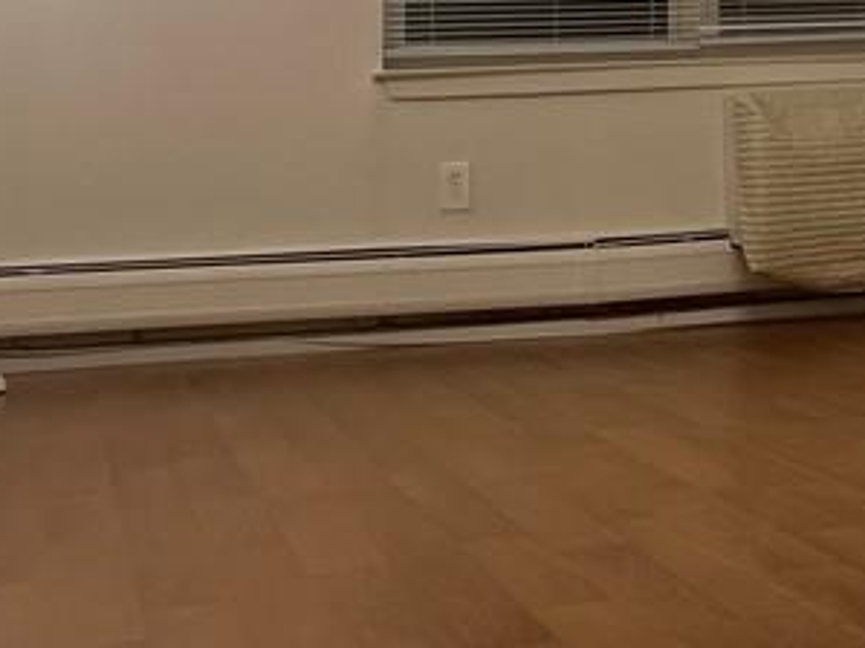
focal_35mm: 89
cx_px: 1001
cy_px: -301
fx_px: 2223
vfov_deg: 15.4
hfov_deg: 20.7
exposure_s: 1/60
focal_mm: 5.1
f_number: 1.6
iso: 64
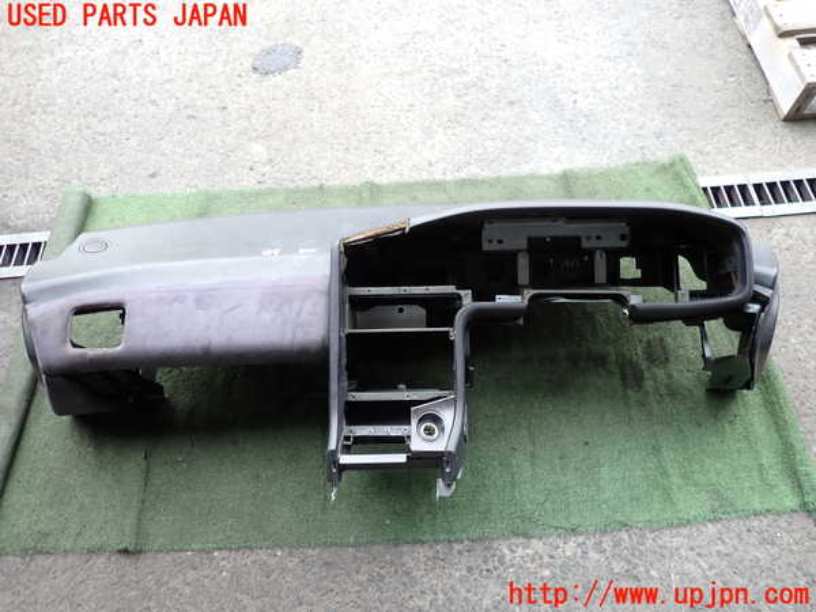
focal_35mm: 25
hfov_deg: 69.4
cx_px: 408
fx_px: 589
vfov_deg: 54.9
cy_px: 306
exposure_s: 1/80
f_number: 2
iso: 100
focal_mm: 4.5
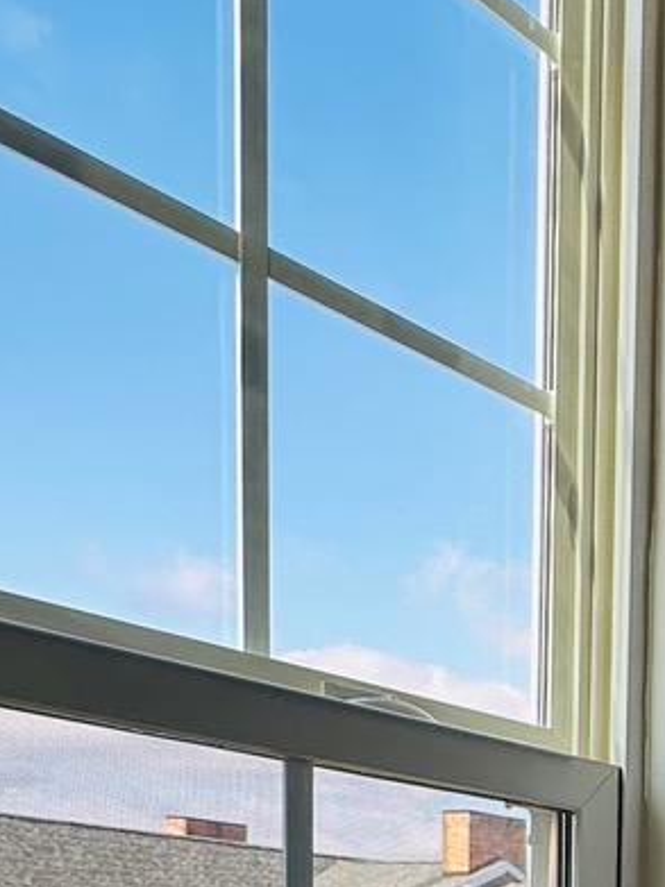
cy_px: 1155
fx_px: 1410
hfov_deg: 21.0
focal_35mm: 55
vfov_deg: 28.6
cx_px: 1087
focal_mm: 2.22
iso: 40
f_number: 2.2
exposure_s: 1/167
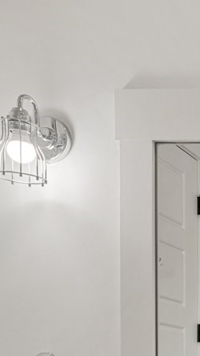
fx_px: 651
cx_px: 517
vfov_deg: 27.7
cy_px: 400
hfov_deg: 12.5
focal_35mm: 69
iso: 100
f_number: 8
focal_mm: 16
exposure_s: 1/1.67
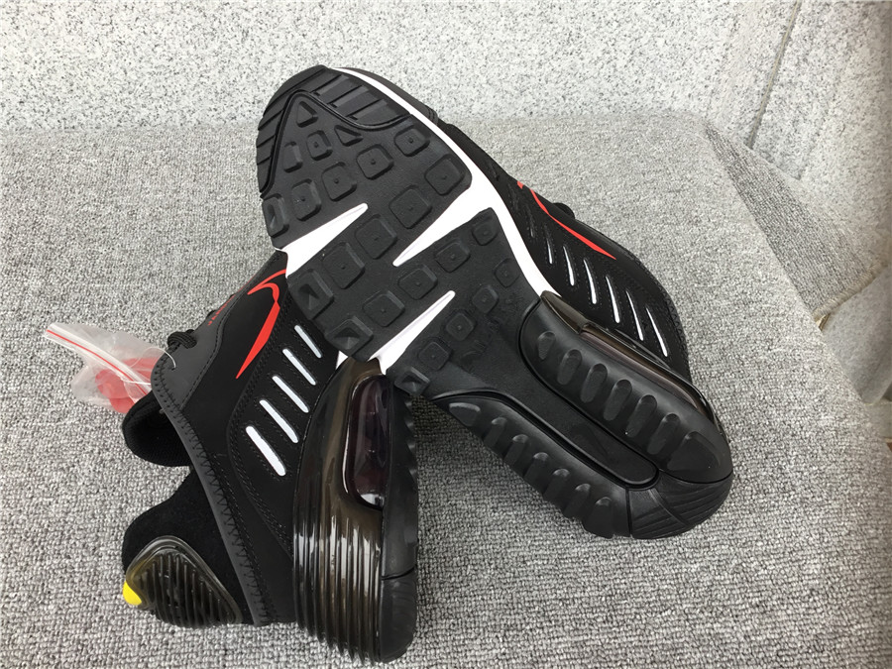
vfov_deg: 45.4
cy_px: 334
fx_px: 799
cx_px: 446
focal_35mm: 31
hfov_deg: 58.4
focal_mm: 3.3
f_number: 2.4
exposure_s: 1/50
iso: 25
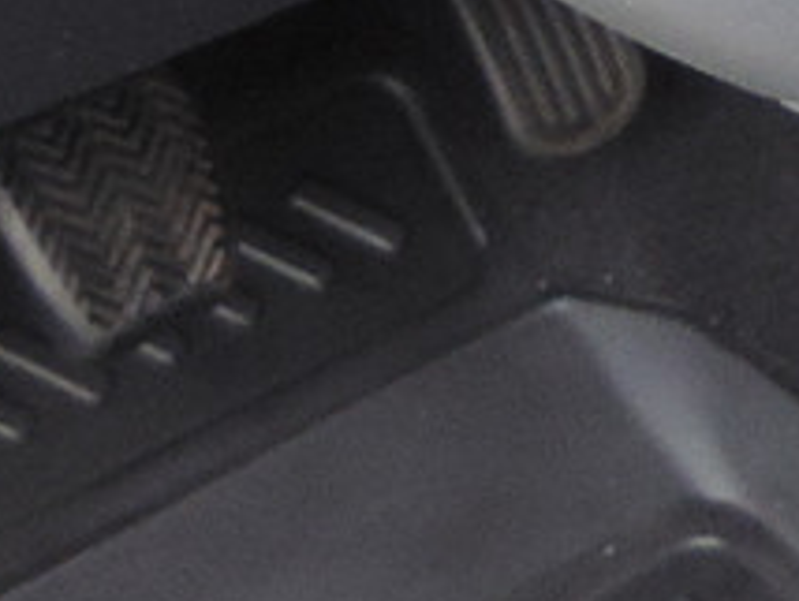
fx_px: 5430
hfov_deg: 8.0
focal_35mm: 235
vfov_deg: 5.9
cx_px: 1587
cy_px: -1213
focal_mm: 6.2
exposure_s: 1/40
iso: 400
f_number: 3.3
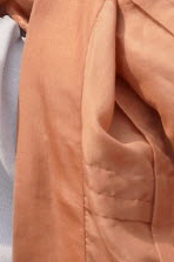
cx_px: 8
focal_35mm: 305
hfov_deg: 4.5
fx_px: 2218
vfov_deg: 6.7
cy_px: -79
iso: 100
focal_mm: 68
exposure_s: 1/640
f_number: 4.5
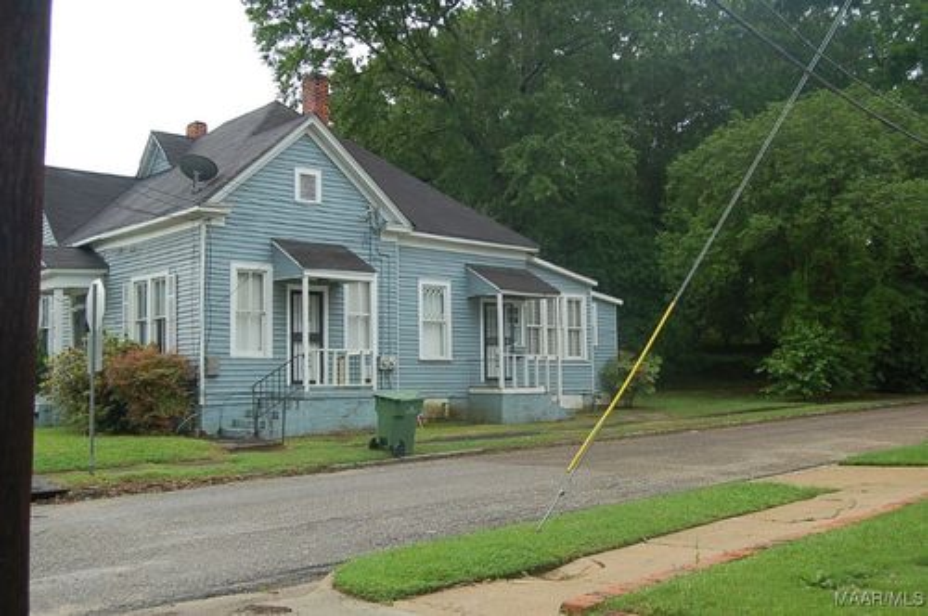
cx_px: 464
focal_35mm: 36
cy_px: 308
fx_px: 927
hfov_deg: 53.2
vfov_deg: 36.8
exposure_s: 1/125
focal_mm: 24
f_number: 5.6
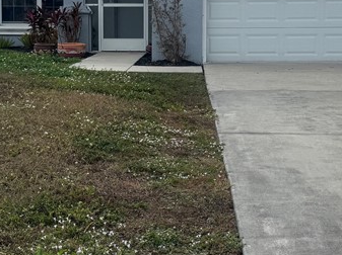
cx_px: 139
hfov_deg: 26.7
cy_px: 66
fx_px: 720
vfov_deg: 20.0
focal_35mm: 73
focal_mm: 6.76
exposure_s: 1/6173
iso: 80
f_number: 1.78
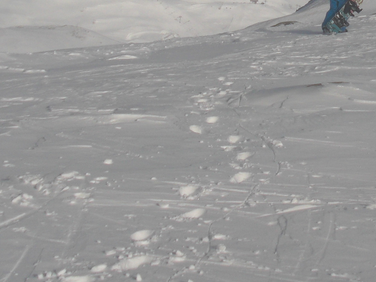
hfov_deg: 17.7
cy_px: -44
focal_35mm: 109
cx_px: 349
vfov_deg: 13.3
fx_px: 1184
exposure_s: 1/500
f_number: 7.9
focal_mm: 6.3
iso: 50
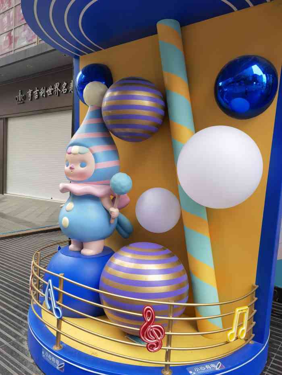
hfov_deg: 51.4
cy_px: 188
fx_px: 293
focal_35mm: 27
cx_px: 141
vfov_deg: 65.3
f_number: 1.9
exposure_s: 1/100
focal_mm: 6.67
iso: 160
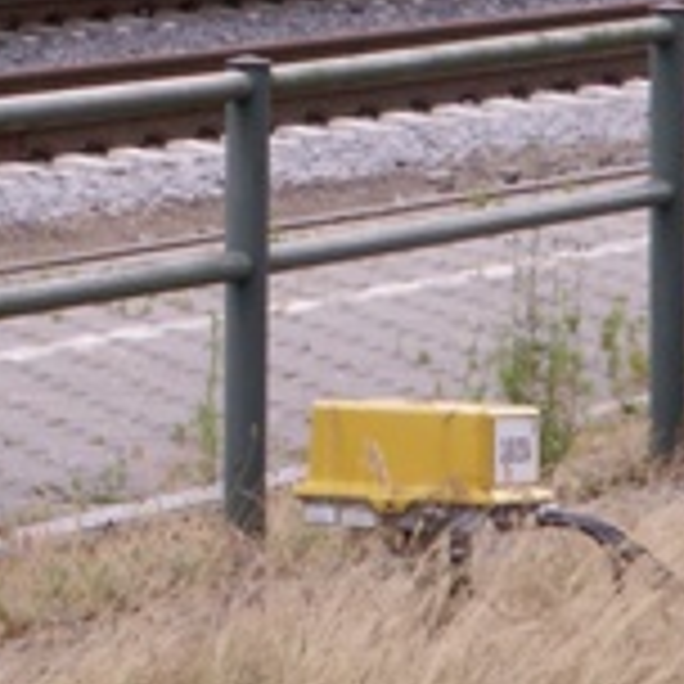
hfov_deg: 3.2
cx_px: -423
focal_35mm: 554
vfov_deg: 3.2
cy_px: -297
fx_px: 12385
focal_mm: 24.43
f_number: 7.1
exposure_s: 1/80
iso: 50
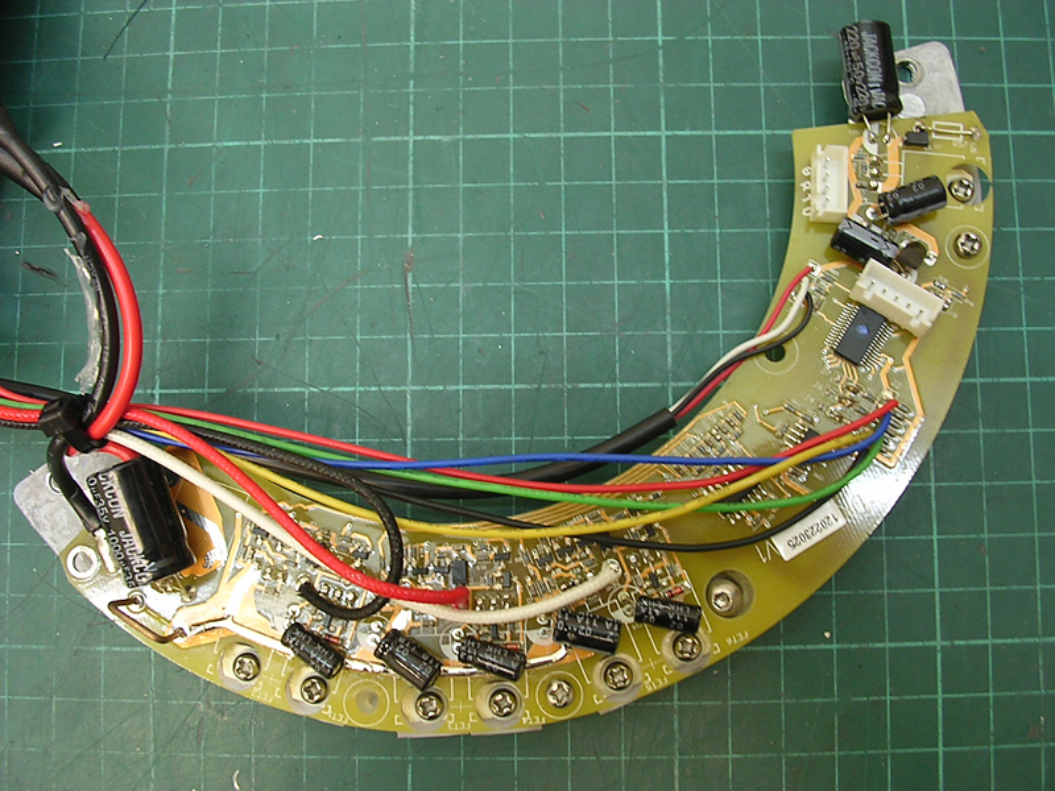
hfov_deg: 49.0
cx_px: 528
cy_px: 396
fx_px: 1158
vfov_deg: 37.7
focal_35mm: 38
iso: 100
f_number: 2.8
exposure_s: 1/11.1
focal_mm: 5.8
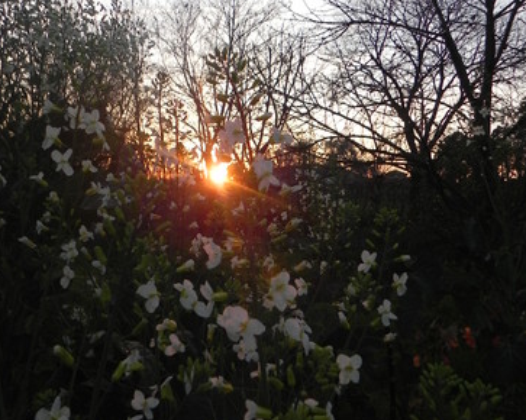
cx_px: 263
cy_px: 223
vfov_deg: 42.2
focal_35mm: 35
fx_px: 545
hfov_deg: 51.6
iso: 160
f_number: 2.8
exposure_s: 1/340
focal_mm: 4.6
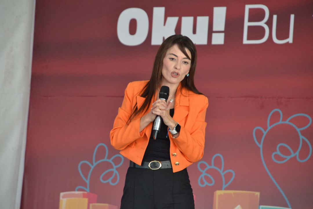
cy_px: 104
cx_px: 156
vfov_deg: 6.8
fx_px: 1760
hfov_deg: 10.2
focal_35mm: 202
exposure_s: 1/125
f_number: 5.6
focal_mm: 135
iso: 1400
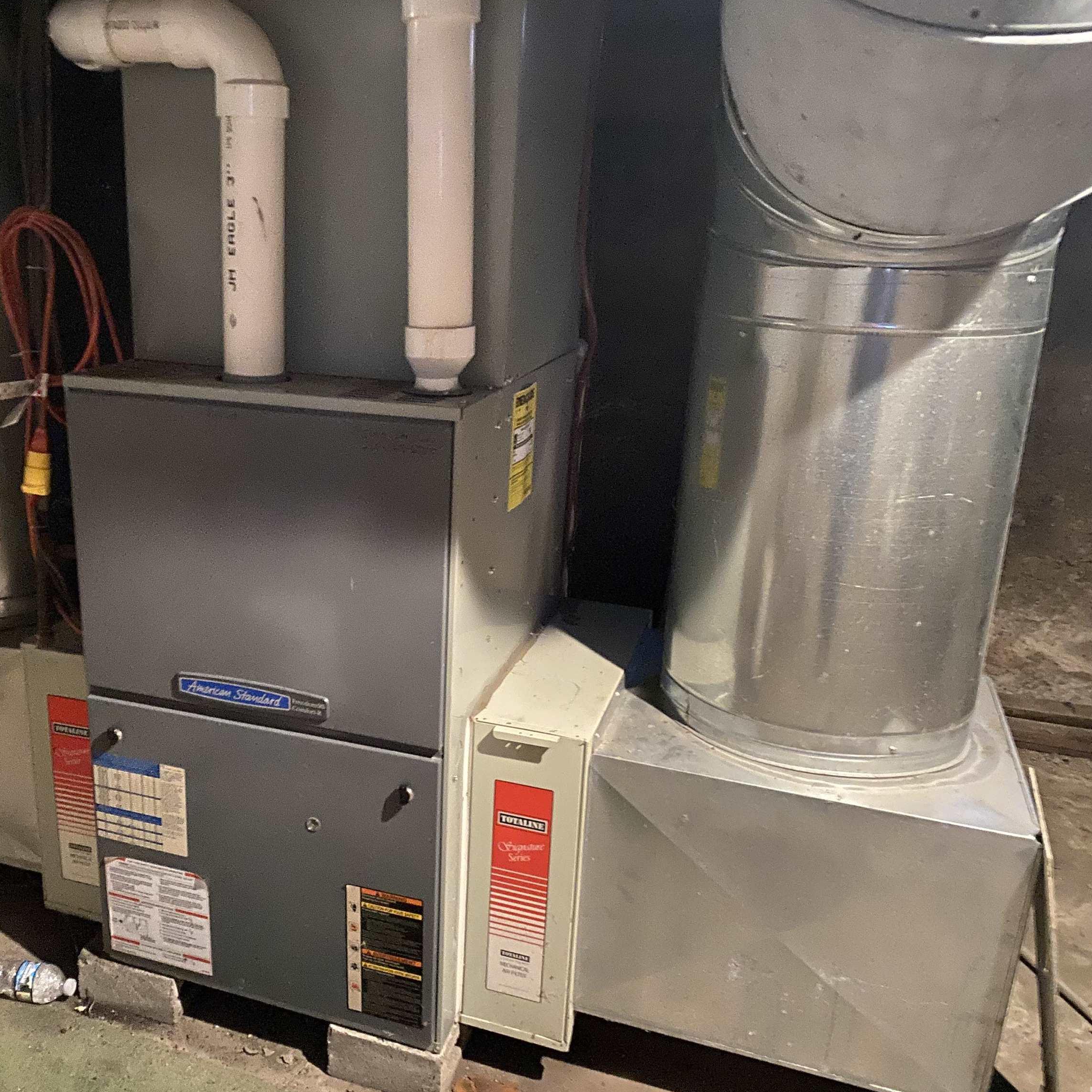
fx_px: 1106
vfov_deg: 52.5
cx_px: 390
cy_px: 549
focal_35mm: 31
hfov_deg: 51.8
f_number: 1.8
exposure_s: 1/9
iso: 400
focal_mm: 4.25
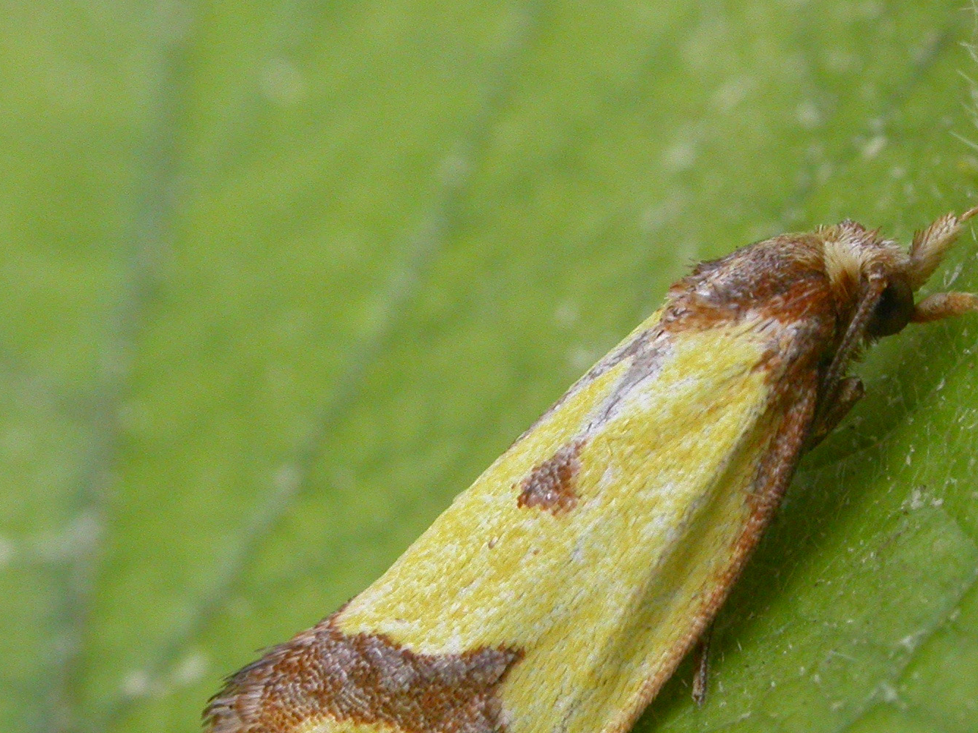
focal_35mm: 194
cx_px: 608
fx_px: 5481
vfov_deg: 7.6
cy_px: 577
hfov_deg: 10.2
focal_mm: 23.7
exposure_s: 1/81.6
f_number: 9.7
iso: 200
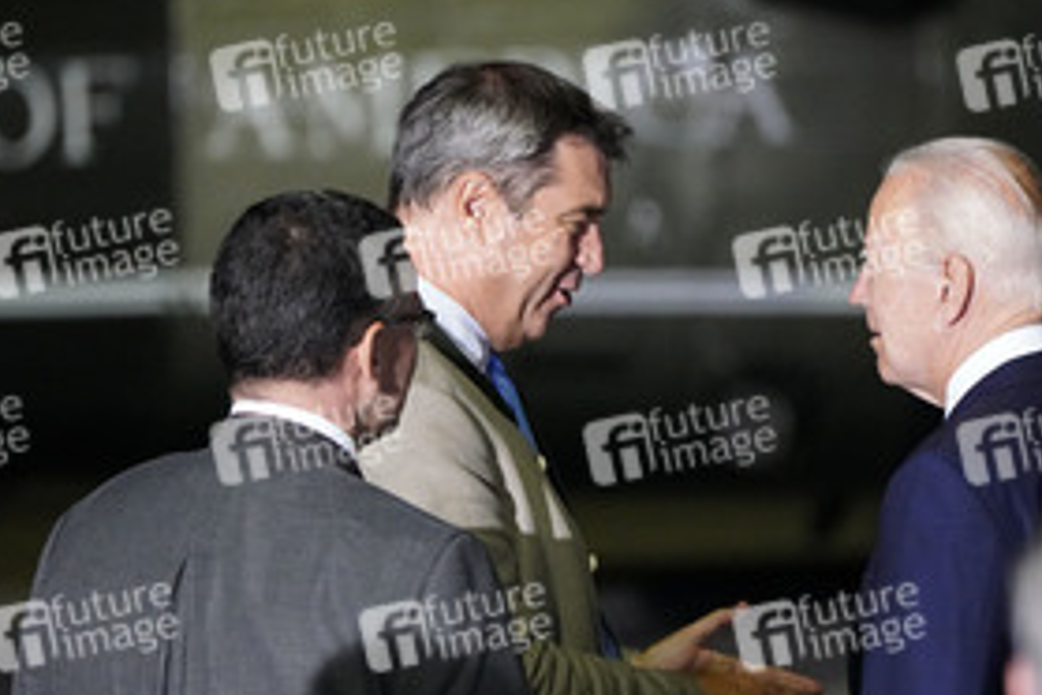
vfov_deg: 2.1
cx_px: 730
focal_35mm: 646
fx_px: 18697
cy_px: 534
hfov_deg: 3.2
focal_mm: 400
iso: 12800
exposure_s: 1/250
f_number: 5.6
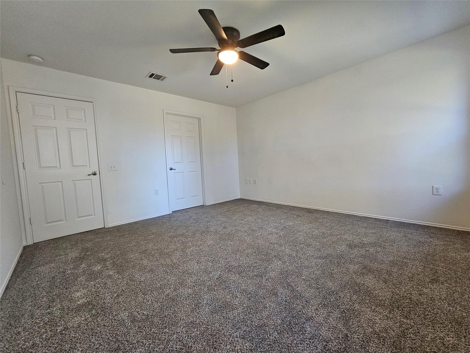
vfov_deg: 89.9
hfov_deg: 106.2
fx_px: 177
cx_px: 235
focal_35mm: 13
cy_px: 176
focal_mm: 2.2
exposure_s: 1/30
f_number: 2.2
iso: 400
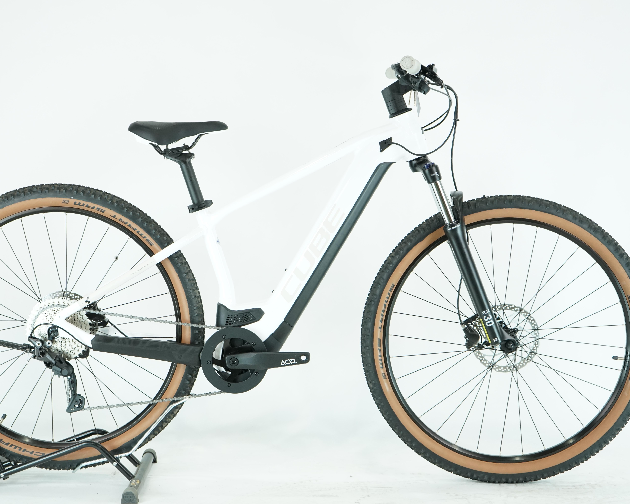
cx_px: 282
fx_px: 1268
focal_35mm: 68
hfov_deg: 27.9
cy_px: 251
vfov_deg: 22.5
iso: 1600
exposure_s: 1/200
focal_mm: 60
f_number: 5
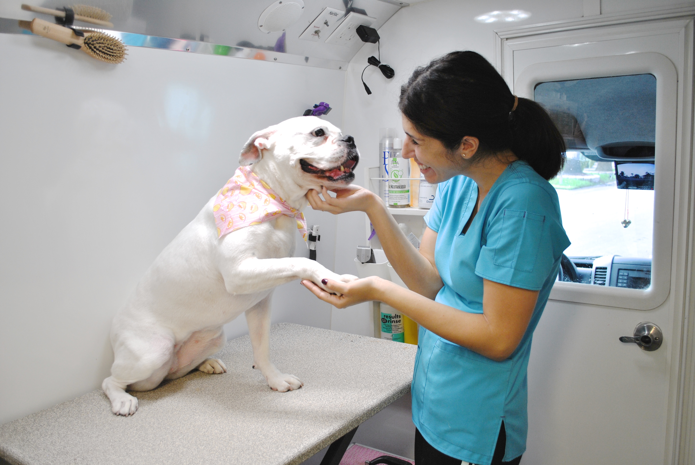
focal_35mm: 30
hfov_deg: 61.9
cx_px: 348
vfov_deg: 43.7
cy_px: 232
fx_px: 580
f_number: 3.8
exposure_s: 1/50
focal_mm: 20
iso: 200
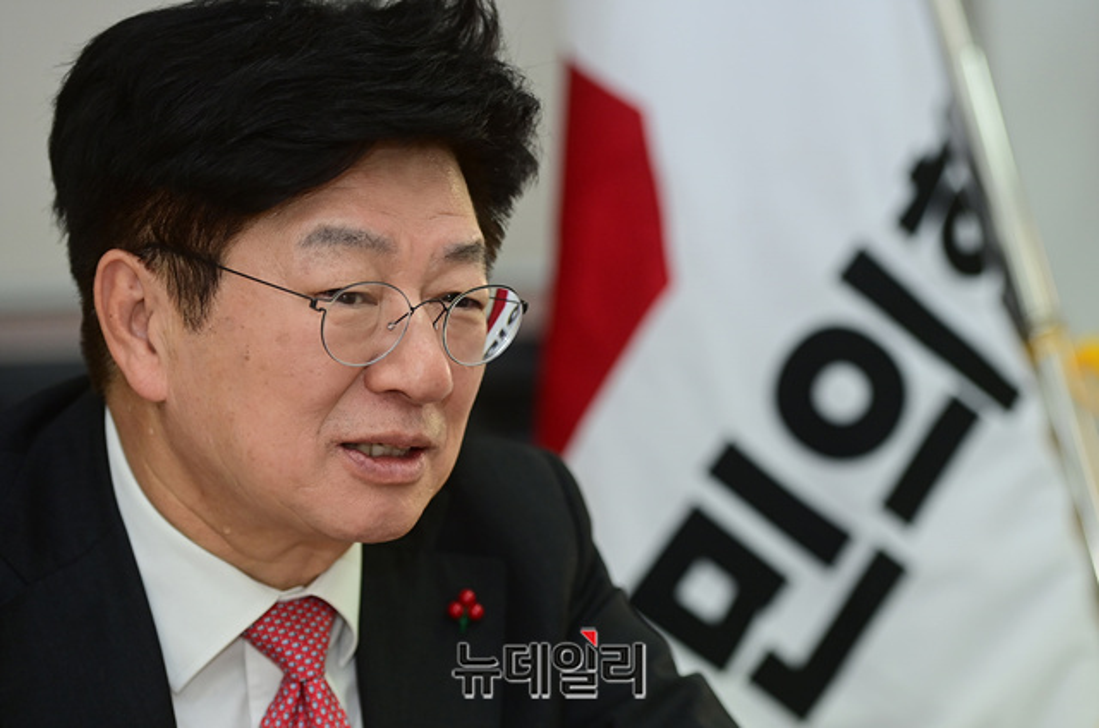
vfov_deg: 11.8
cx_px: 550
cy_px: 364
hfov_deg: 17.7
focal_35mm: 116
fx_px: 3534
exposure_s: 1/250
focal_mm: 116
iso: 640
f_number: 2.8
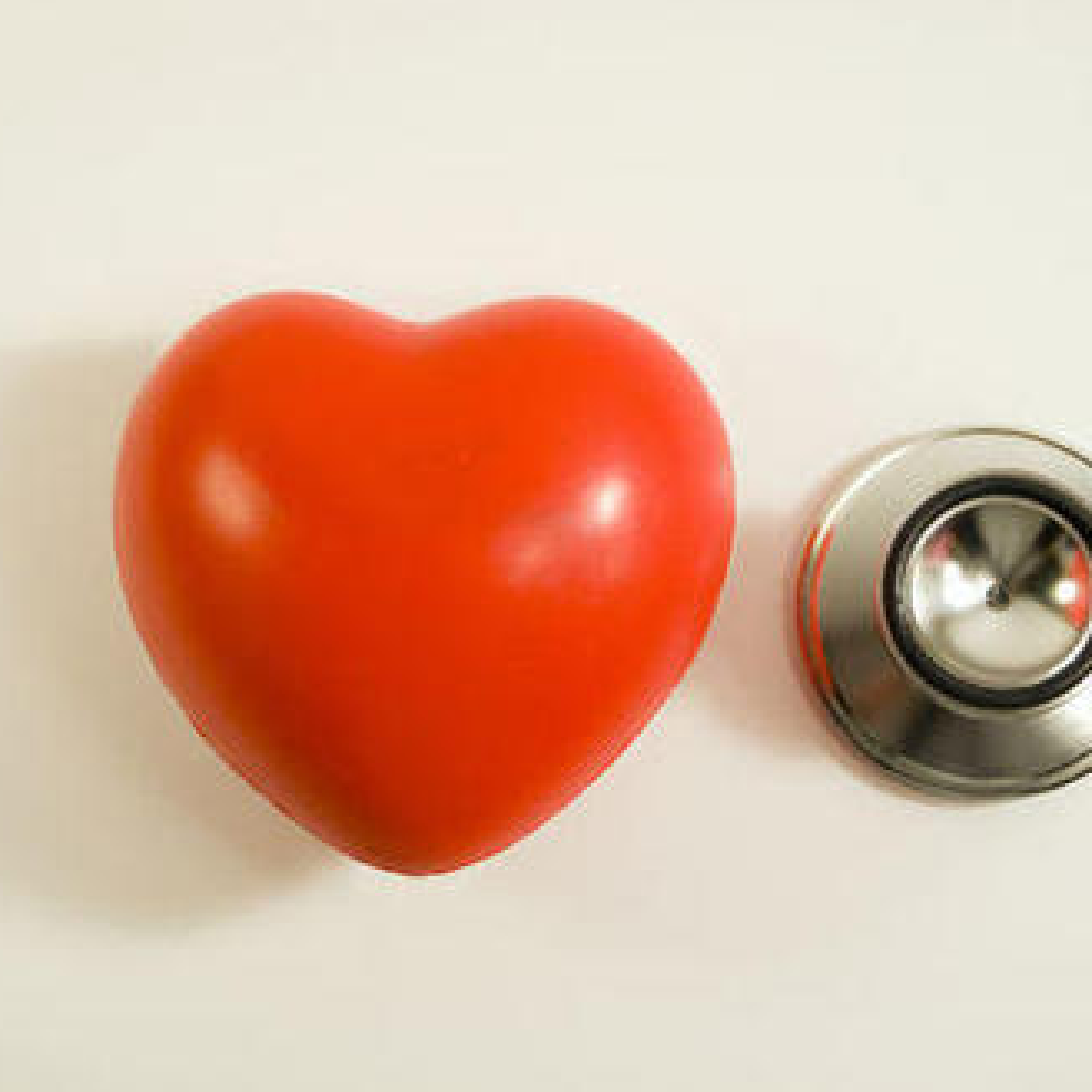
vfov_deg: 14.5
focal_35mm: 120
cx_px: 700
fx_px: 4283
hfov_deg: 14.5
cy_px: 546
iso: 100
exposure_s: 1/80
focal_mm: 62
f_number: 5.6
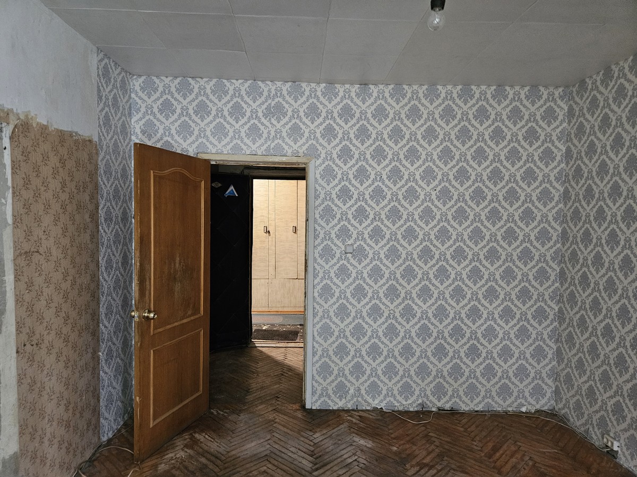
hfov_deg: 73.9
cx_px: 318
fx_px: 423
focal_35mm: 23
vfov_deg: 58.9
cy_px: 238
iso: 500
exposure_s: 1/33.3
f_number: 1.8
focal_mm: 5.4
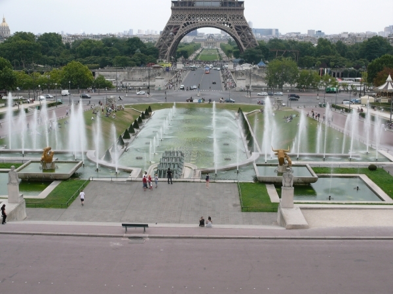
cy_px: 147
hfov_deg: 38.9
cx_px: 196
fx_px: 556
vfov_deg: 29.7
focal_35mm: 49
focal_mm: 7.3
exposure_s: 1/800
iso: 80
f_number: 3.4
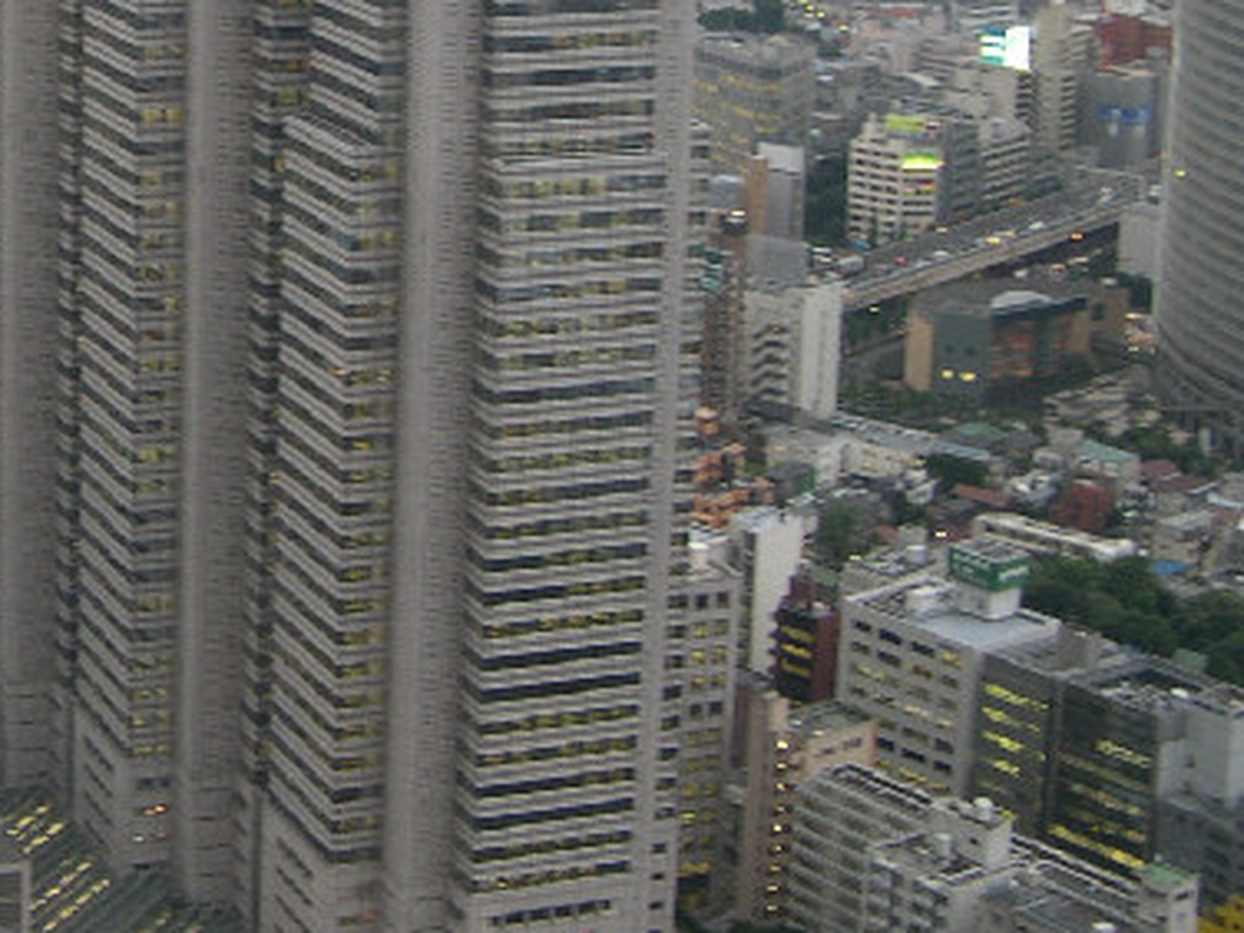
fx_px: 3091
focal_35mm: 86
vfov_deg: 16.9
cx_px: -69
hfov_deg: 21.7
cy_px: 73
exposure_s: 1/10
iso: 100
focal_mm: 8
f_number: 2.8
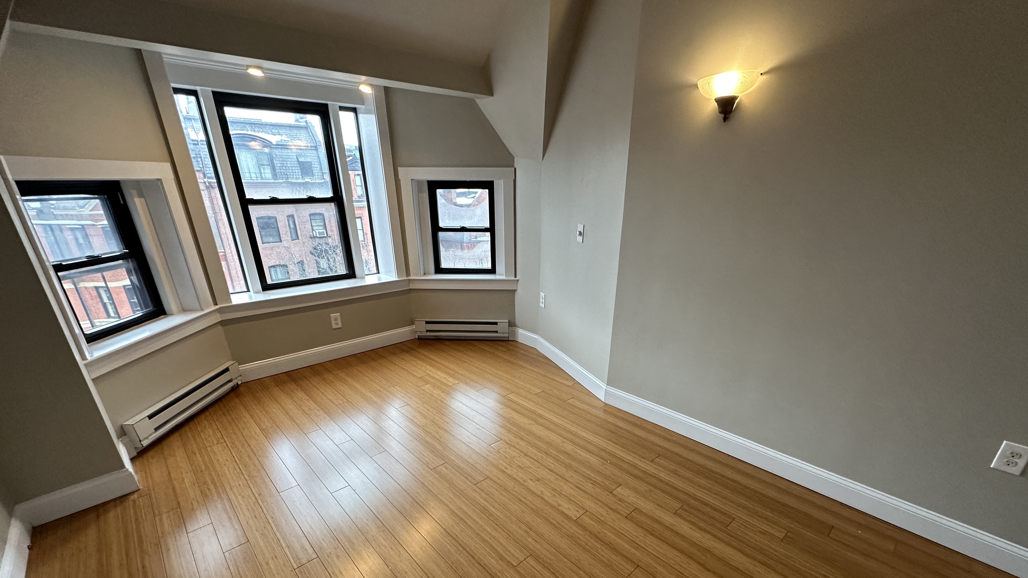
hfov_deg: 99.3
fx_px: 436
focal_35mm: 16
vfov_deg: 65.6
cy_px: 376
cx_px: 530
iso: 200
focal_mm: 2.22
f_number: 2.2
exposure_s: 1/120
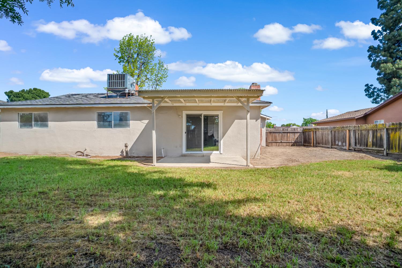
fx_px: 184
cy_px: 134
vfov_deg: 72.1
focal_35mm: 16
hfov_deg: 95.0
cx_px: 201
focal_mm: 11
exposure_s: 1/500
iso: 400
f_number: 9
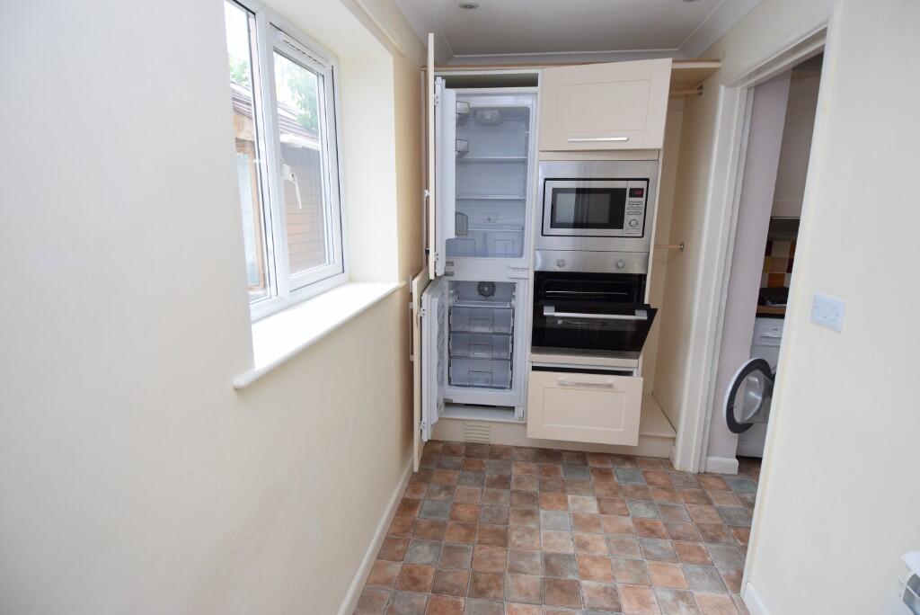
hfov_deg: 90.0
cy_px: 308
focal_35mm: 18
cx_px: 460
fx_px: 460
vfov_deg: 67.5
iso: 400
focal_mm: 12
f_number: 5
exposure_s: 1/100
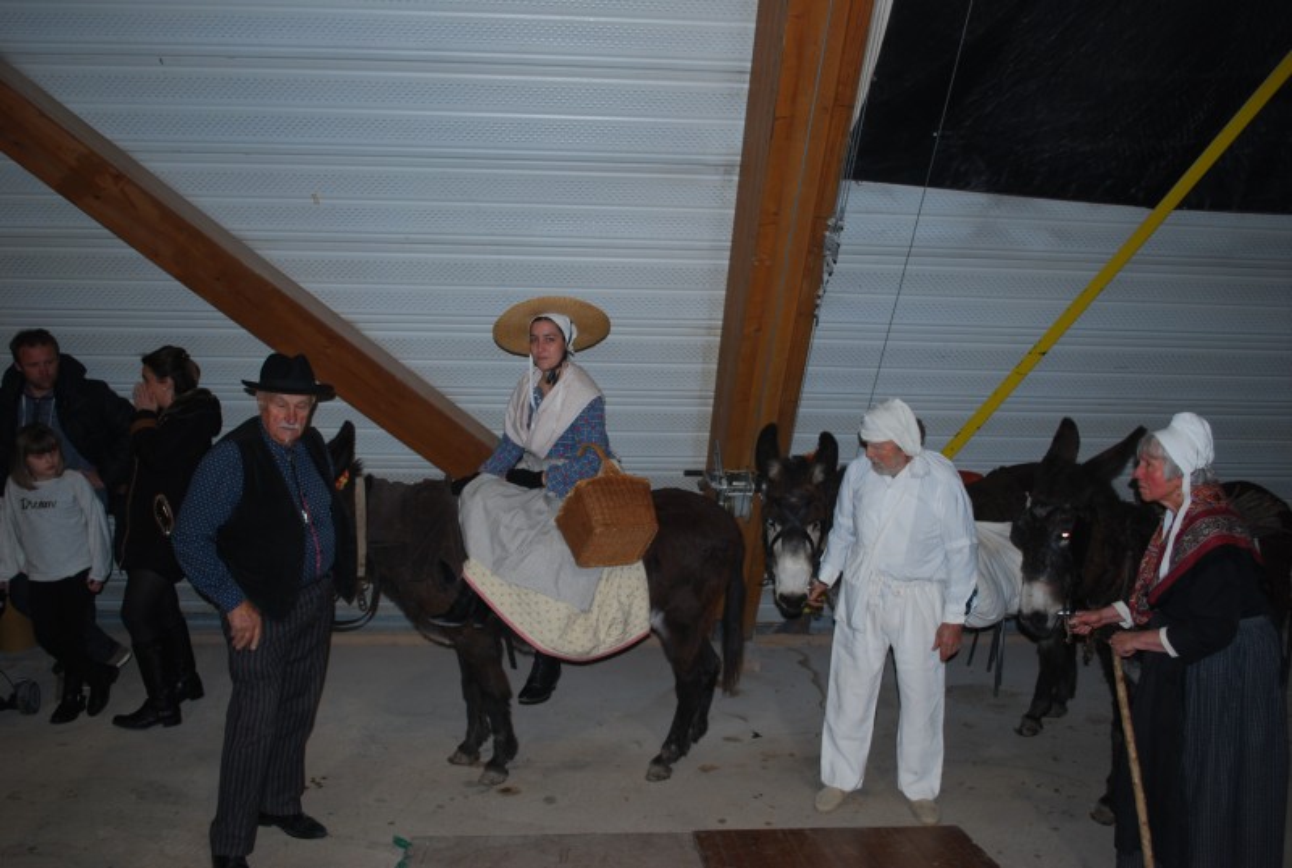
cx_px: 646
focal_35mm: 30
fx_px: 1079
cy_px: 434
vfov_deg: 43.8
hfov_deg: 61.8
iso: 200
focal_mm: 20
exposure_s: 1/60
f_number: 3.8
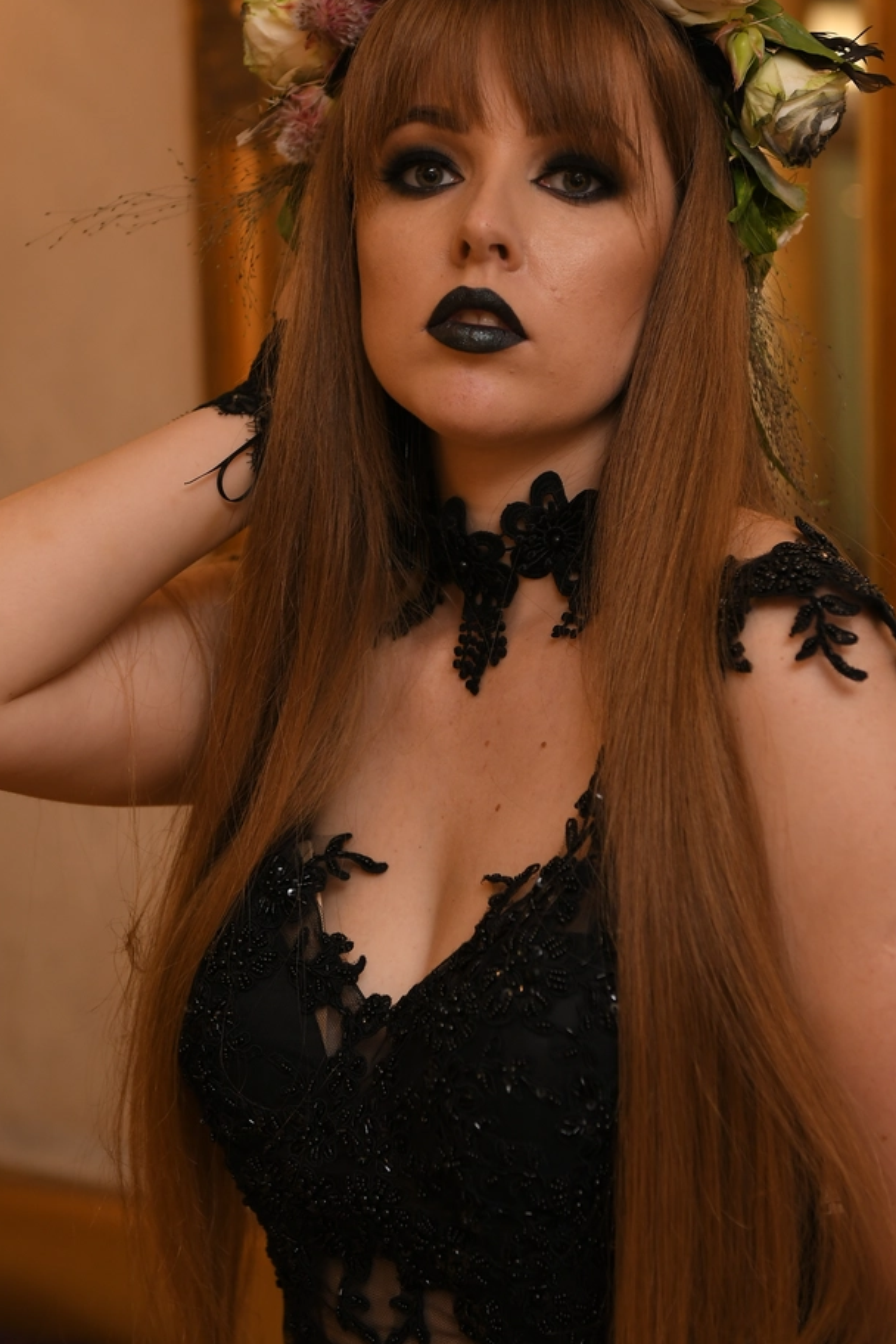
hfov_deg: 17.3
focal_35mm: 79
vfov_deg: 25.6
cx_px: 470
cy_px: 581
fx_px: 2947
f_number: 2.8
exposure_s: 1/250
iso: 500
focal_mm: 48
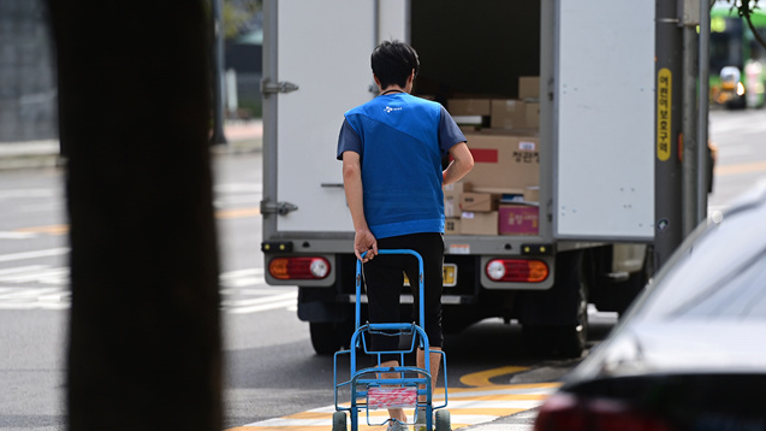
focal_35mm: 210
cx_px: 382
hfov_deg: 10.3
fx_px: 4264
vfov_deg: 5.8
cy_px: 254
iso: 200
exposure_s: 1/1000
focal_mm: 200
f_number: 4
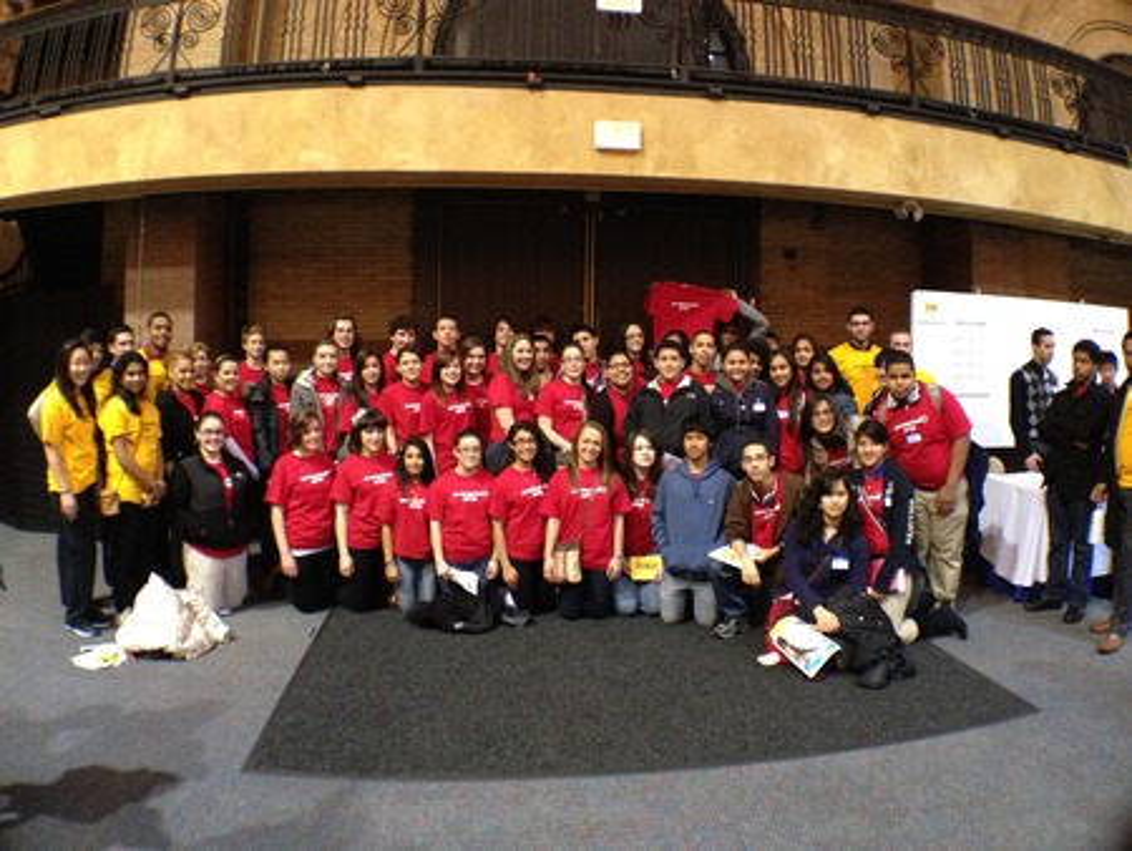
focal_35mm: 35
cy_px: 426
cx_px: 566
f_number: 2.4
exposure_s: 1/17
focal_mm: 4.28
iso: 400
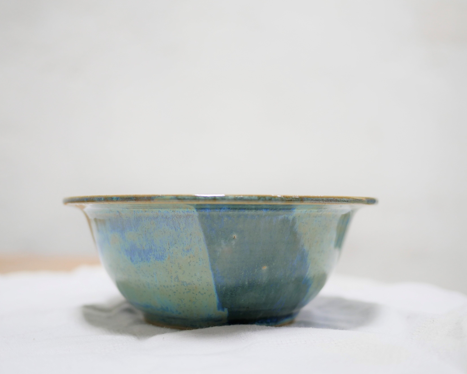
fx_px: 580
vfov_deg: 35.7
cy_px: 186
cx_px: 218
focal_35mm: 42
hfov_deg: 43.8
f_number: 1.7
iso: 400
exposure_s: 1/60
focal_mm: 20
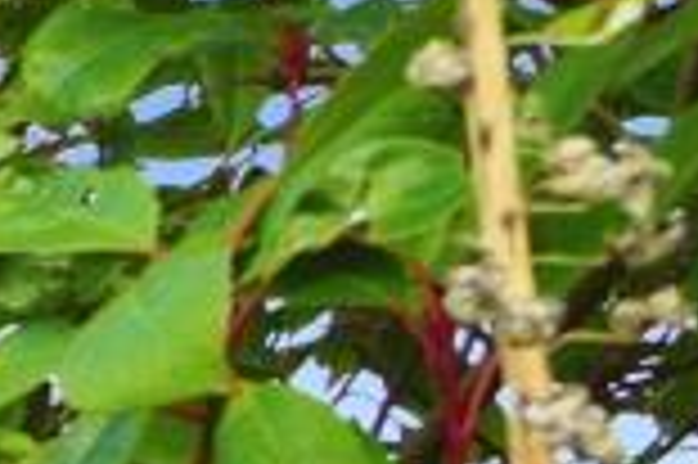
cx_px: -1486
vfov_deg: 9.0
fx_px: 2692
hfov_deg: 10.2
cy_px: 1079
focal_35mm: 139
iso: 100
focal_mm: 14
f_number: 8
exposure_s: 1/125
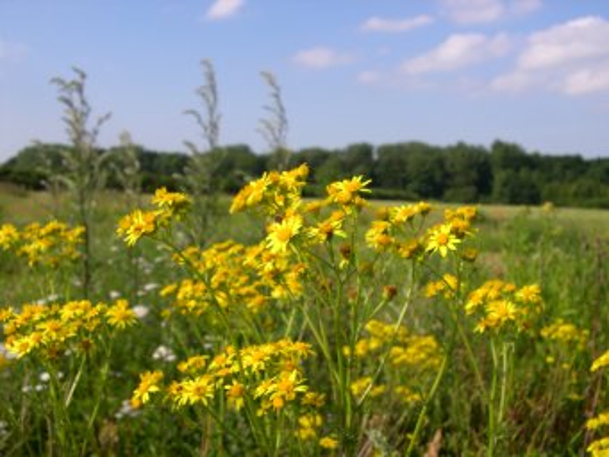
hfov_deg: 49.0
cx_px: 304
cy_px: 228
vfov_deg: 37.7
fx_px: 669
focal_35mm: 38
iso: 100
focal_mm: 8
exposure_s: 1/174
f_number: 7.6
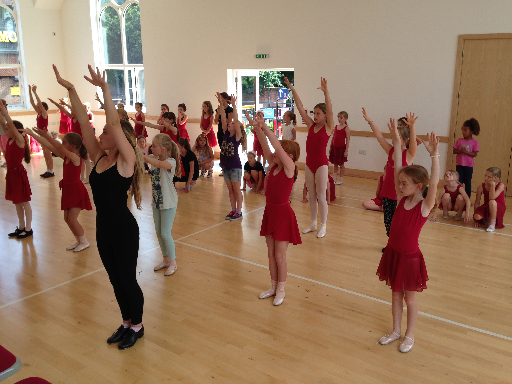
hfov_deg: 55.4
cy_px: 192
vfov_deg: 42.9
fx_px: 488
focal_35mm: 33
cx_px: 256
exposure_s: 1/159
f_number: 2.4
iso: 50
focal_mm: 4.12
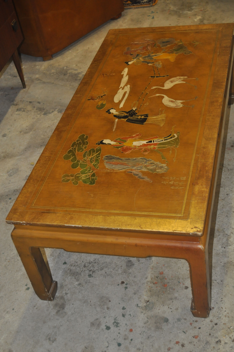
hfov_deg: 26.4
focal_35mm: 51
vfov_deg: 38.9
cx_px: 117
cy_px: 176
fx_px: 499
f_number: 5
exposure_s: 1/60
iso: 800
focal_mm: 34
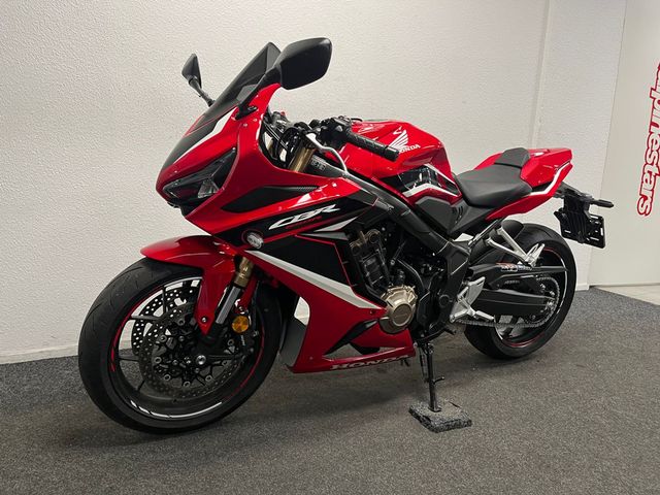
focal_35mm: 26
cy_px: 248
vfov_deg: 53.1
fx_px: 496
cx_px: 330
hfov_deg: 67.3
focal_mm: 5.1
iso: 125
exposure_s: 1/50
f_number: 1.6
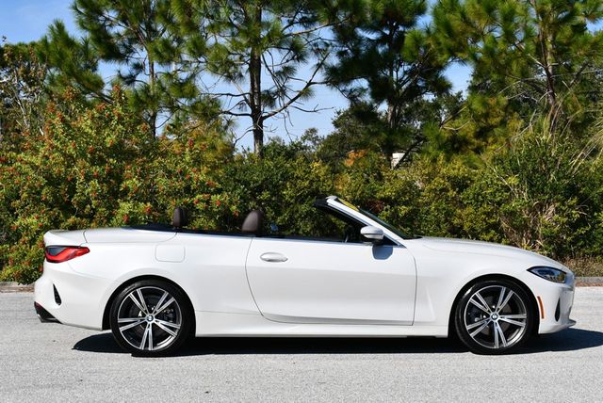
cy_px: 202
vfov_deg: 20.1
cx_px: 302
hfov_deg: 29.6
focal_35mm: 68
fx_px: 1140
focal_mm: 34
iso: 100
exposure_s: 1/320
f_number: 9
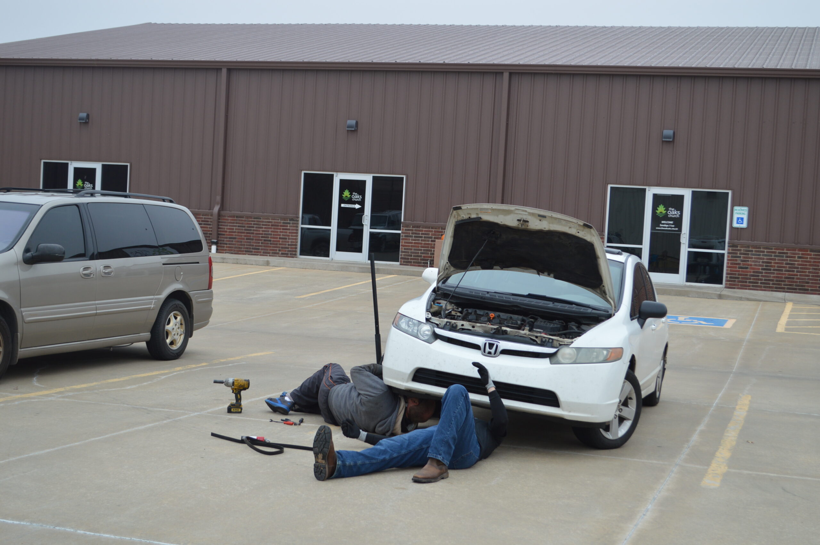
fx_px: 1195
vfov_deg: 25.7
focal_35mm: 52
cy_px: 272
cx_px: 410
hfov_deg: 37.9
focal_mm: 35
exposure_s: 1/125
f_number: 5.6
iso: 180
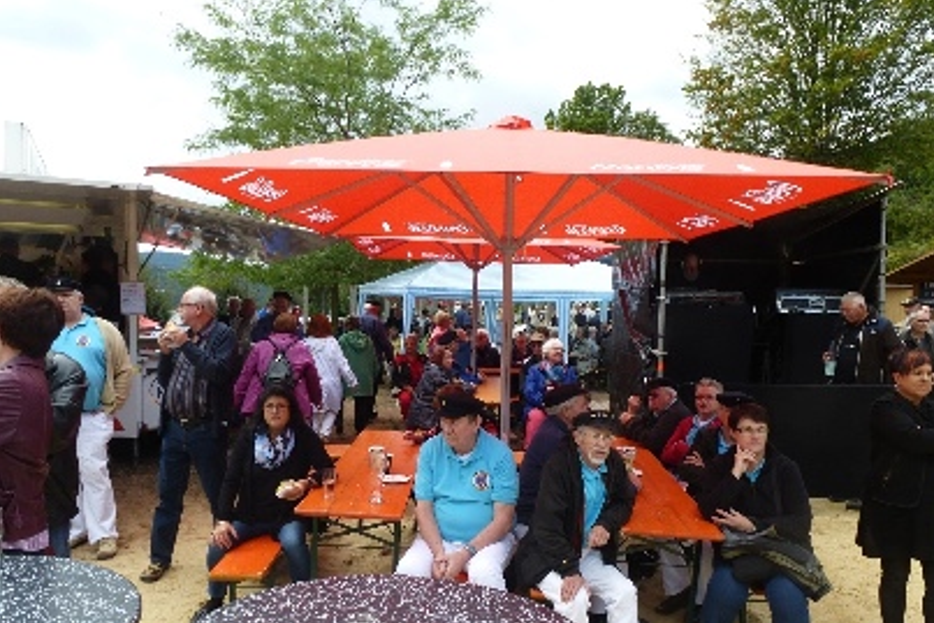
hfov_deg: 69.3
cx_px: 484
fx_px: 675
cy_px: 356
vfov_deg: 49.4
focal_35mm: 26
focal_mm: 4.3
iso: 100
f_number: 4
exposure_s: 1/200
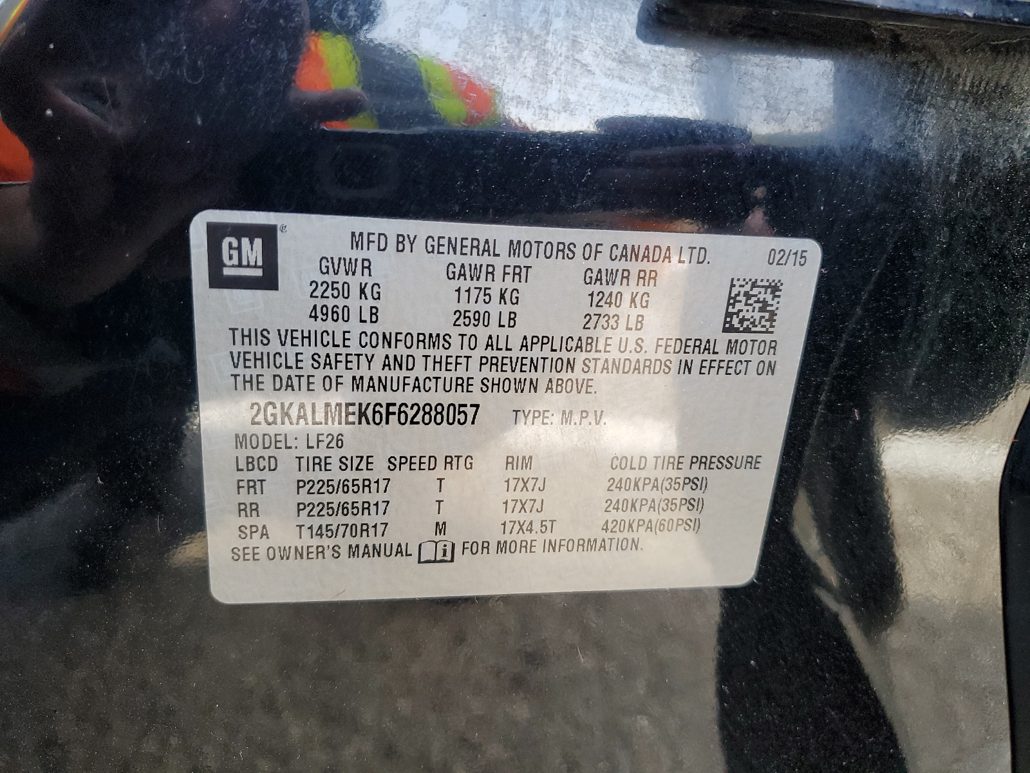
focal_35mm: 26
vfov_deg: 53.1
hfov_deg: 67.3
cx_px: 515
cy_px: 386
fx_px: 774
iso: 93
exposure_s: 1/120
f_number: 1.5
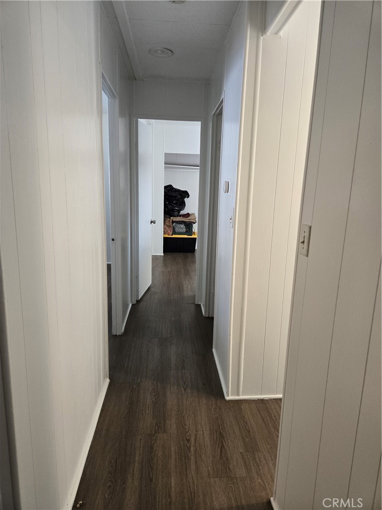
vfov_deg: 73.9
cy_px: 255
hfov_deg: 58.9
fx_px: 338
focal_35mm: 23
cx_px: 191
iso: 250
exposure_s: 1/120
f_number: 1.8
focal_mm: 5.4
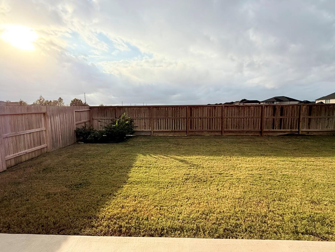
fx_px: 184
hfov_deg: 84.5
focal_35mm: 19
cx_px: 153
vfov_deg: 68.7
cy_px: 129
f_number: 2.2
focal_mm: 2.22
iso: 64
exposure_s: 1/2611
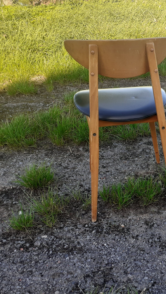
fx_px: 313
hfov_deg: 27.2
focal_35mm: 40
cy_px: 146
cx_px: 183
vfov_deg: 50.5
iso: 40
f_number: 1.9
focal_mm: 3.6
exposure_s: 1/259
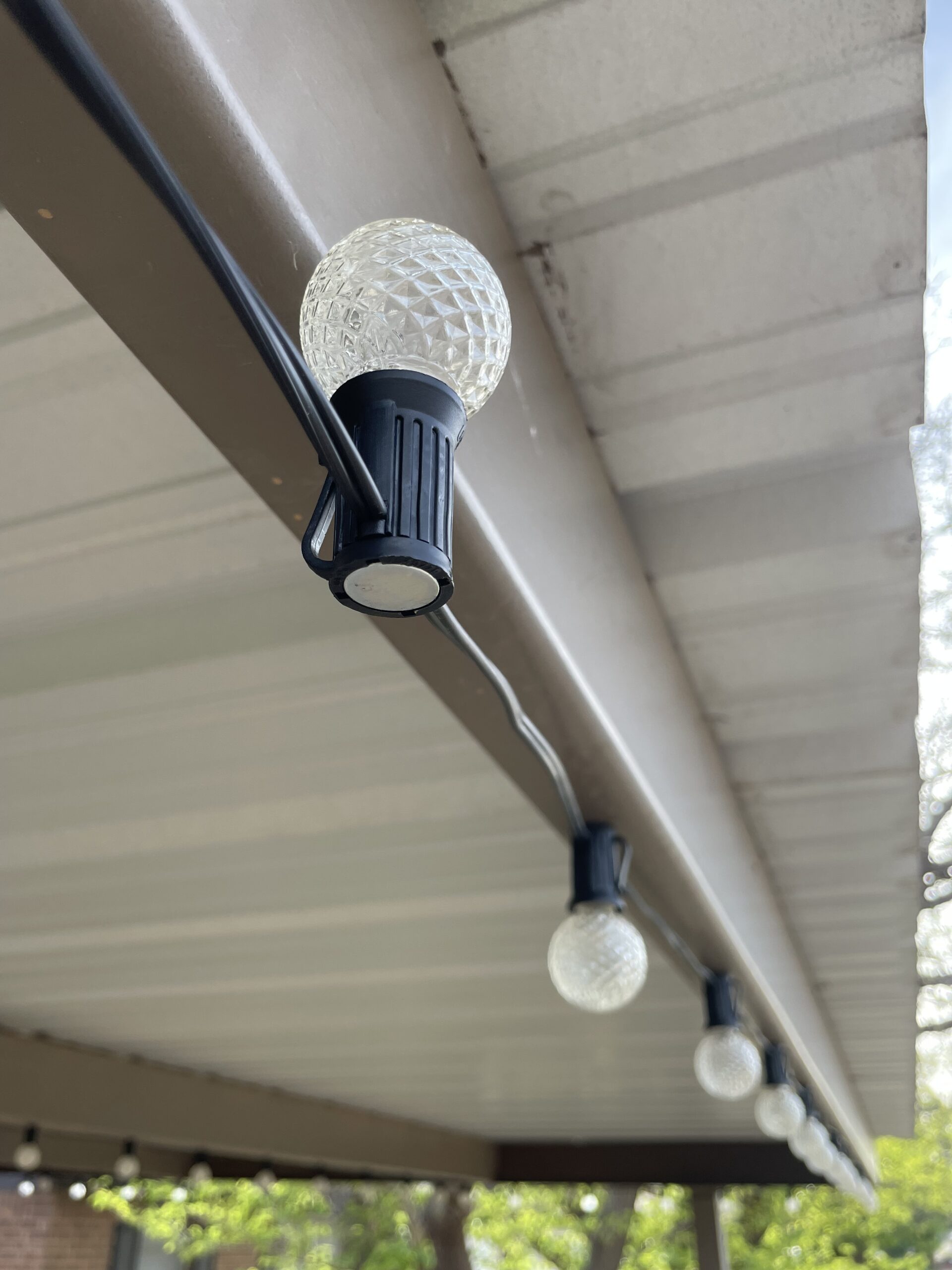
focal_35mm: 26
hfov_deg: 53.1
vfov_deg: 67.3
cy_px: 635
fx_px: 953
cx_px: 476
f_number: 1.6
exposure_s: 1/445
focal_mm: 4.2
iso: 50
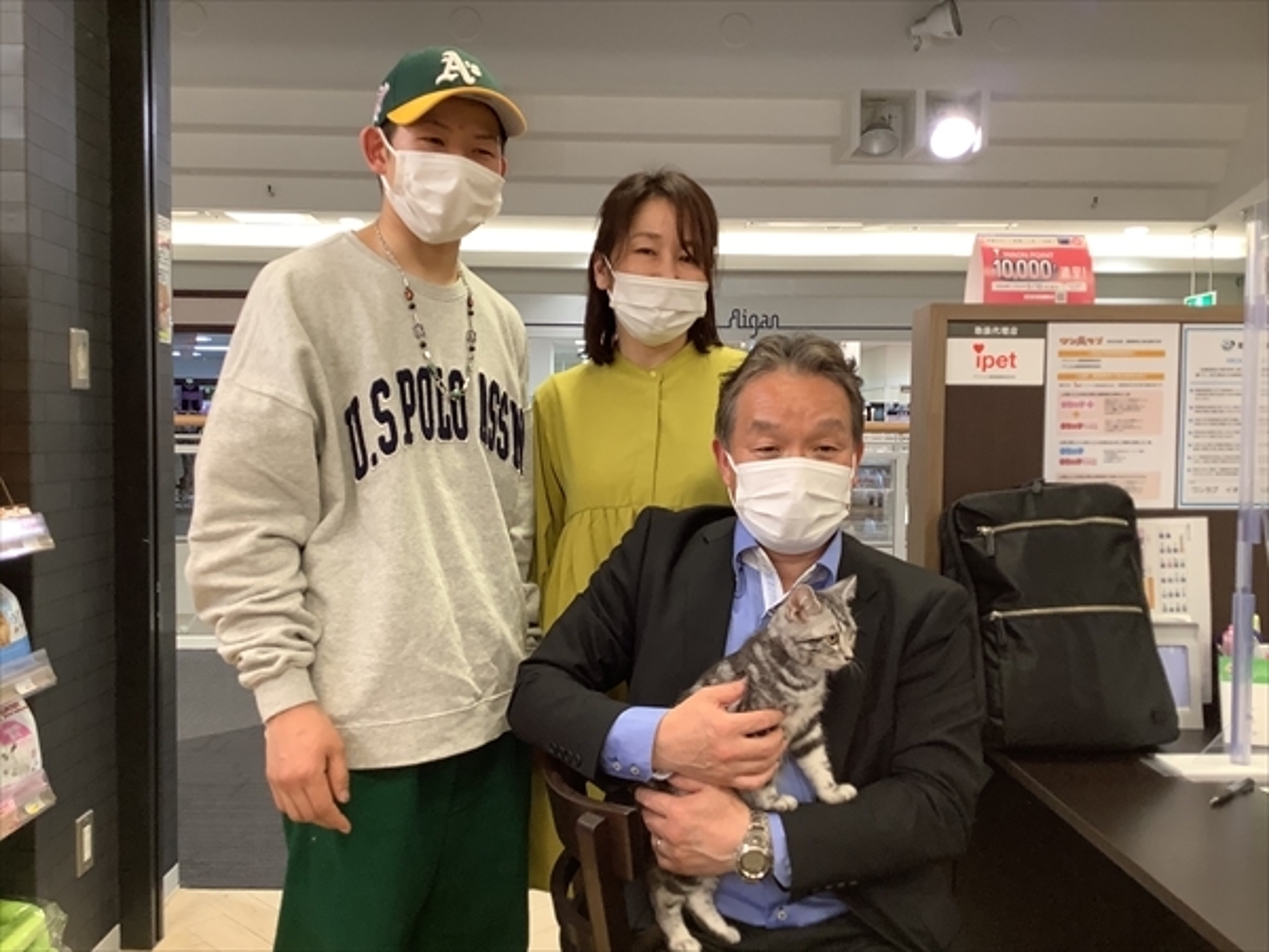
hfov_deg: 58.4
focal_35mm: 31
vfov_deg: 45.4
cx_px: 634
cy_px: 476
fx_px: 1136
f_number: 2.4
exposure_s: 1/60
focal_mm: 3.3
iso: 80
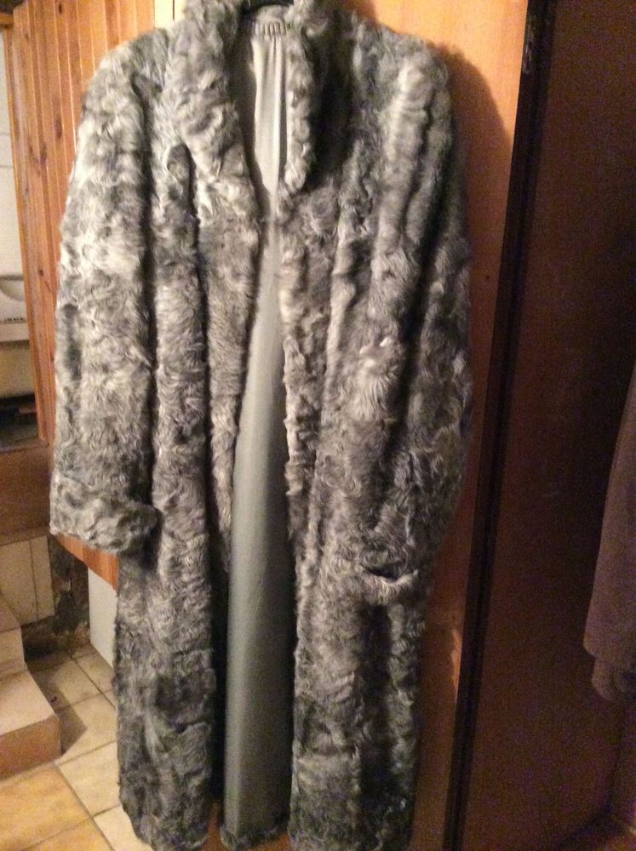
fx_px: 786
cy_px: 426
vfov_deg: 56.9
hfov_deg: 44.1
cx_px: 318
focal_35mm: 32
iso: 640
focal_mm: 3.3
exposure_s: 1/17
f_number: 2.4
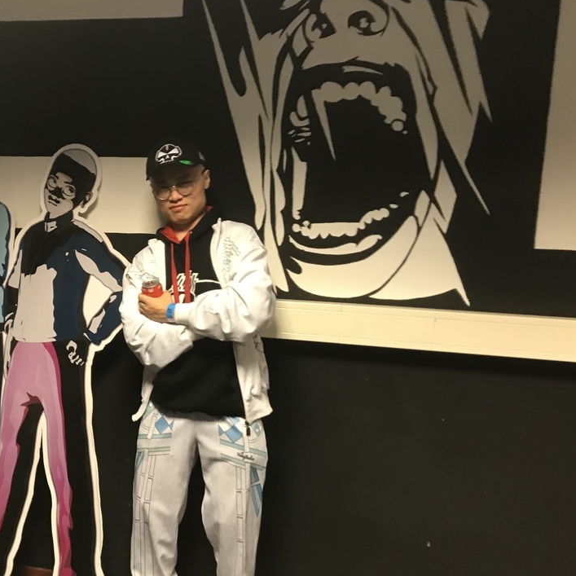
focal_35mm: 42
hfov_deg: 38.6
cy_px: 323
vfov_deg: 40.0
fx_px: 791
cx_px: 122
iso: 64
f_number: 1.8
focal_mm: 3.99
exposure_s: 1/17
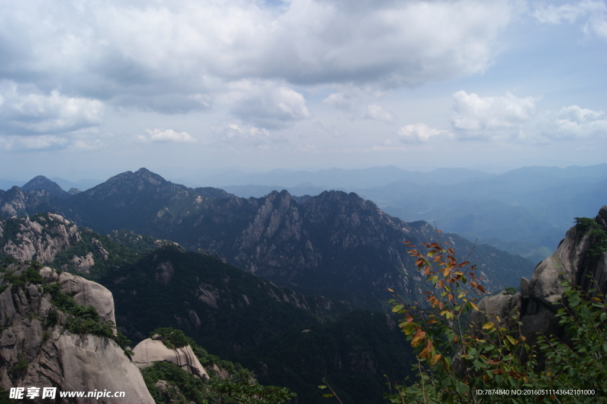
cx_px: 304
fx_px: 455
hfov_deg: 67.4
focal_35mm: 27
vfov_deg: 47.9
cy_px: 202
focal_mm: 18
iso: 100
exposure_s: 1/200
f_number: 10
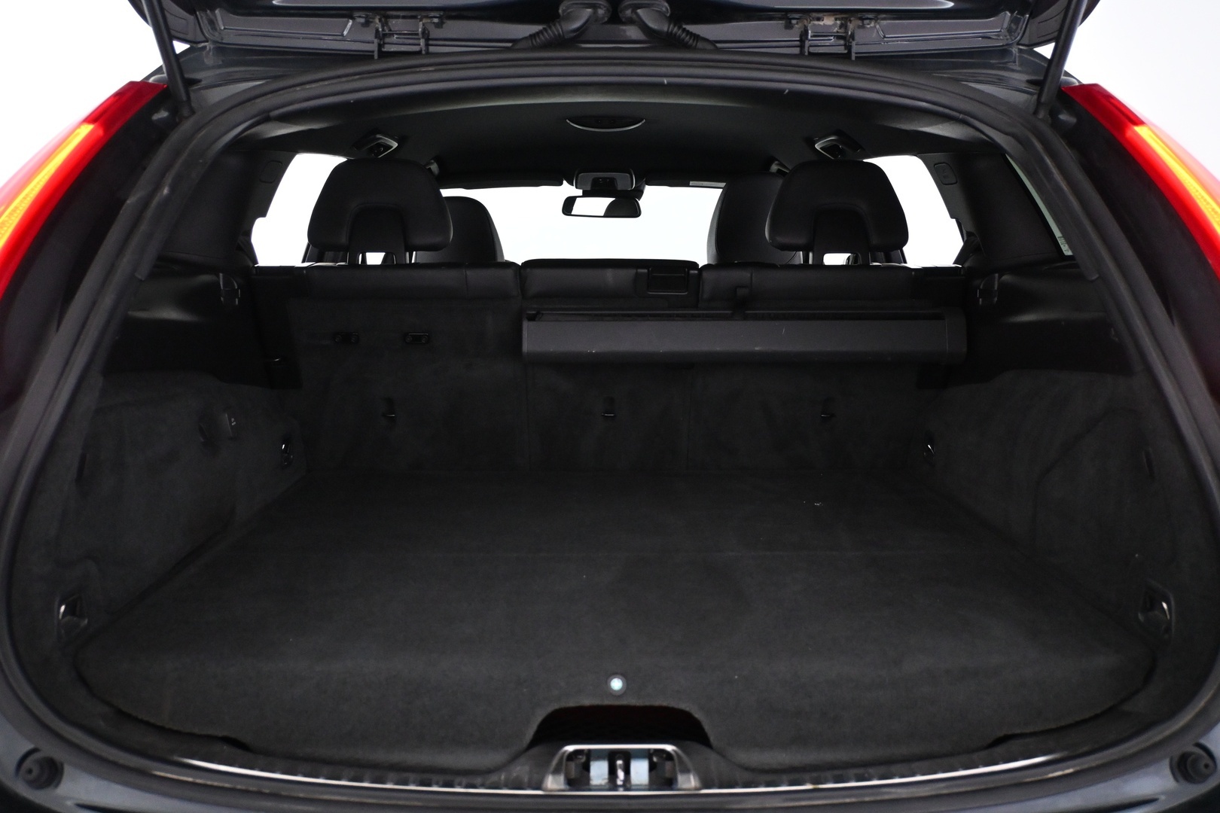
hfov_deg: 60.7
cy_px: 406
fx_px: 1042
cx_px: 610
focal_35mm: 31
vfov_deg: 42.6
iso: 3200
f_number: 3.8
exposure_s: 1/80
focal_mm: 20.5
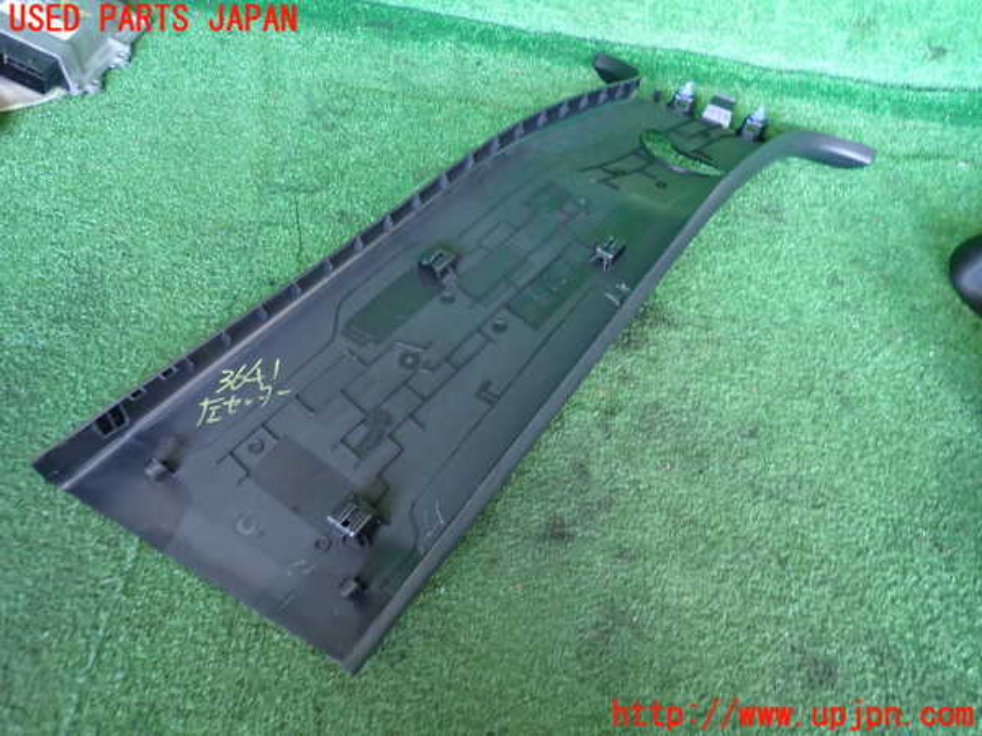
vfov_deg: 54.9
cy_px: 368
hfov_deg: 69.4
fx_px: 709
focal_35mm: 25
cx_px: 491
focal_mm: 4.5
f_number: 2
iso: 400
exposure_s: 1/30
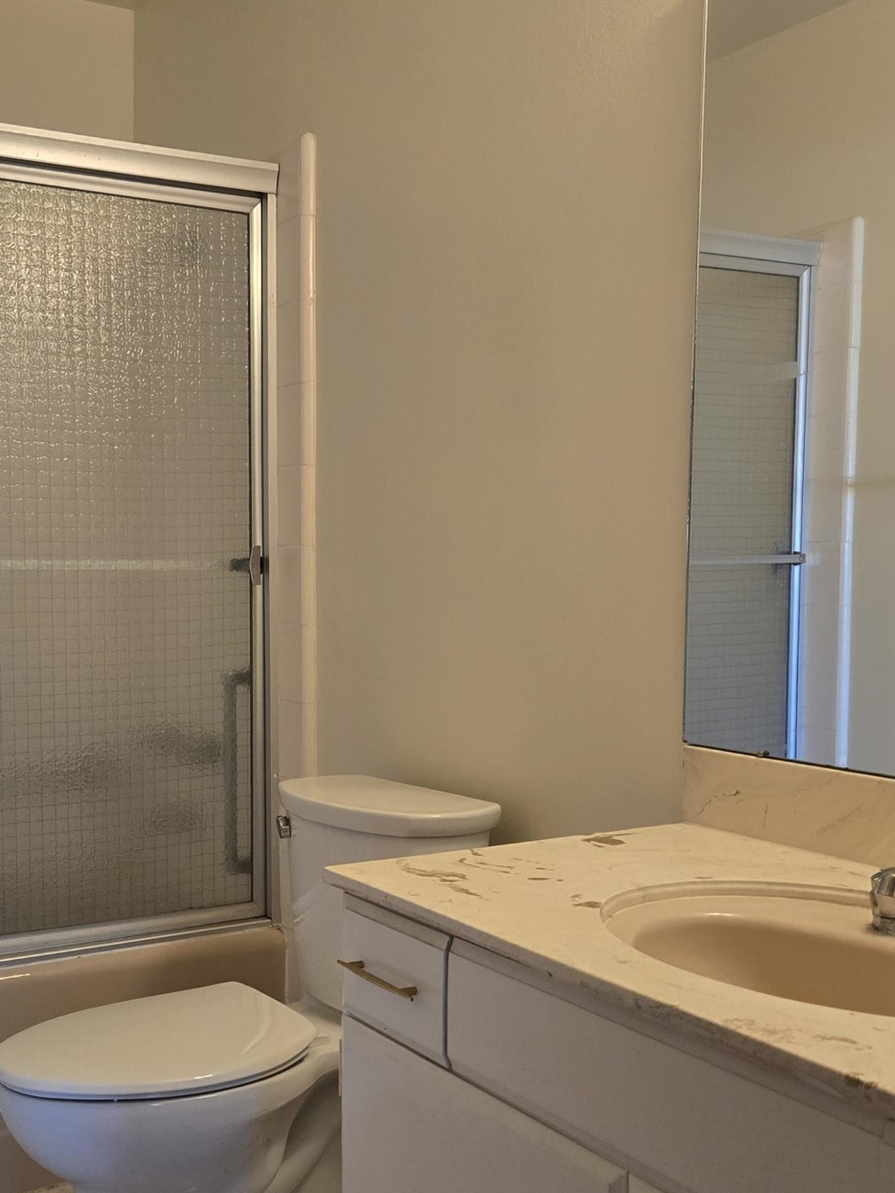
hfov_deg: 35.5
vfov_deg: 46.7
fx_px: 1379
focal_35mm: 40
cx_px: 277
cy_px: 677
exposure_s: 1/120
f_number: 1.8
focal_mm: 5.4
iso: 400
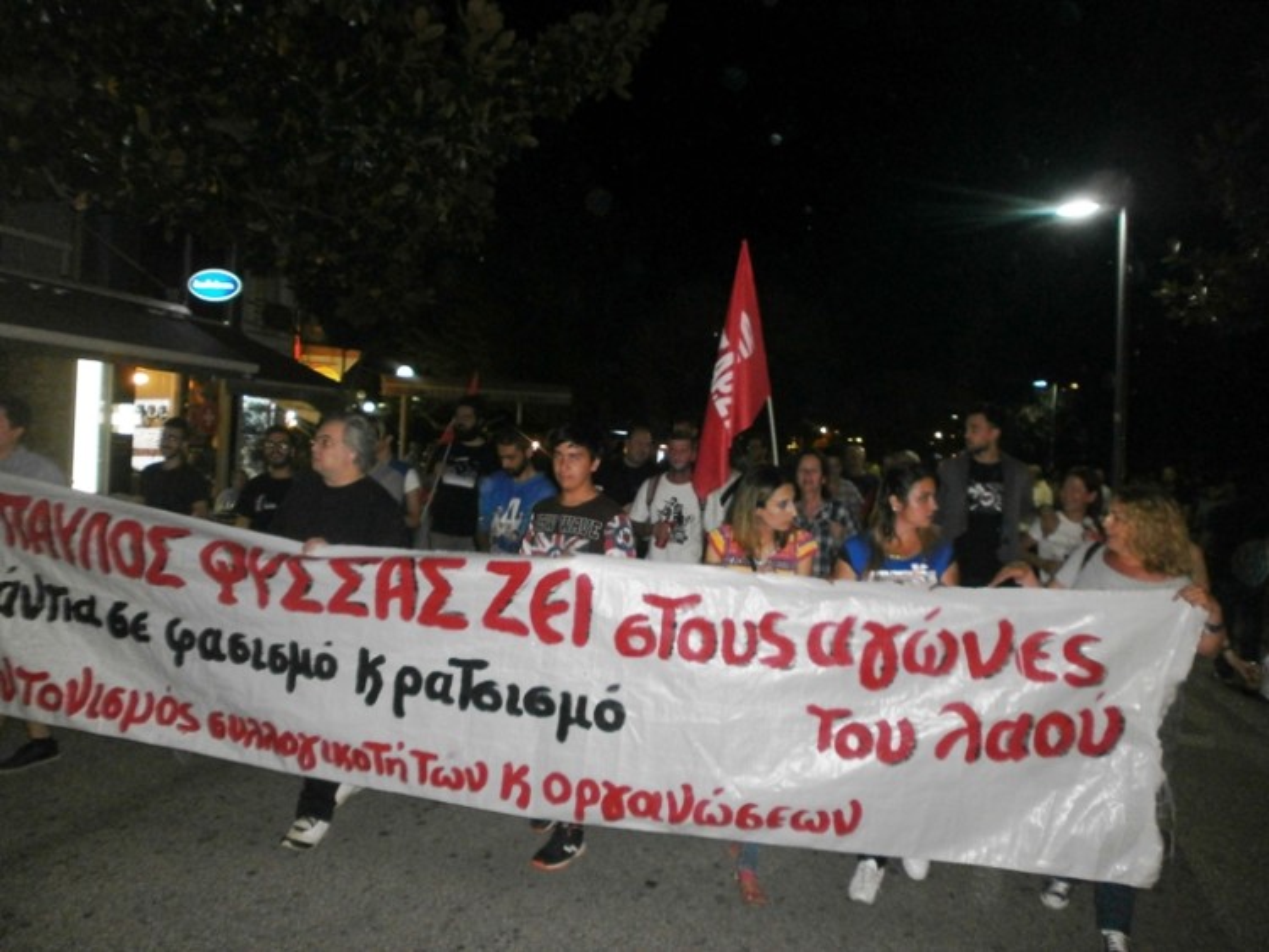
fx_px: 990
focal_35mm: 27
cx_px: 634
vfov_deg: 51.4
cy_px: 476
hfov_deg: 65.3
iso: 320
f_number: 2.9
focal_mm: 4.8
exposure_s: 1/30
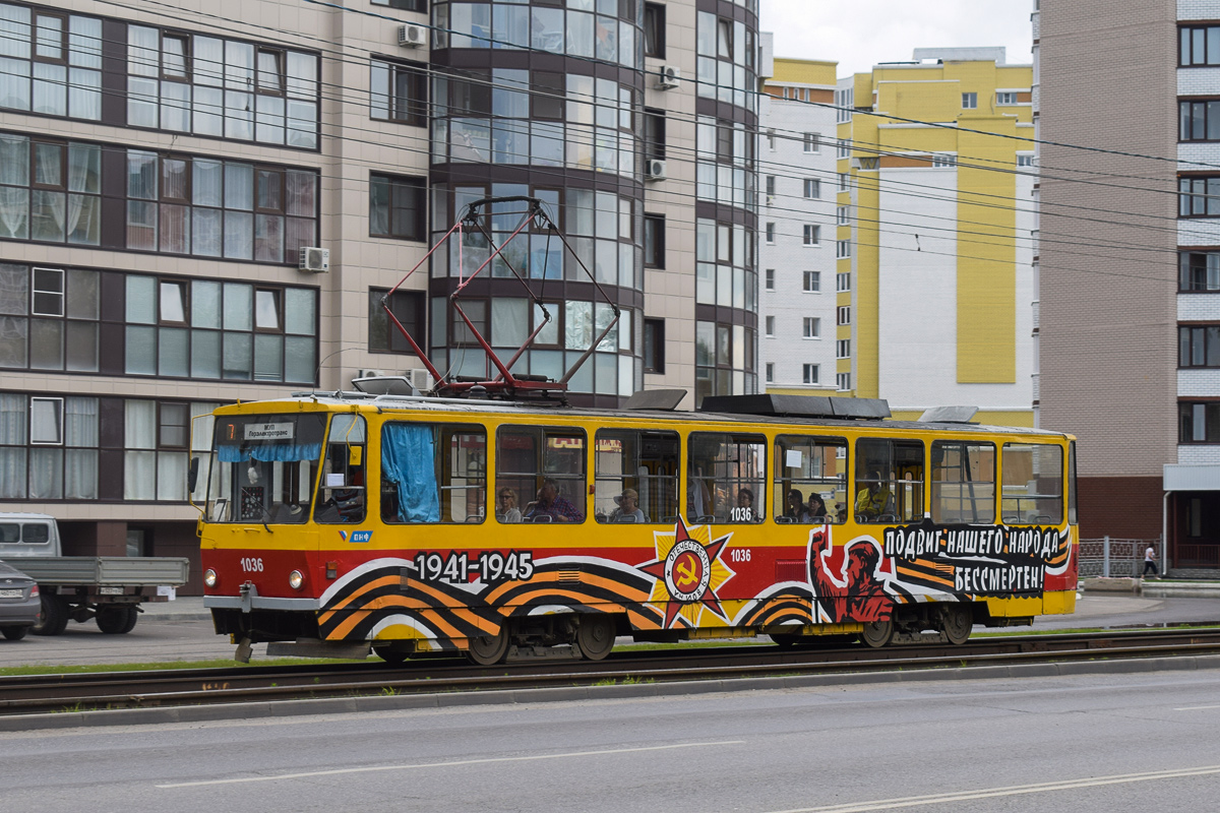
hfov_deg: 29.9
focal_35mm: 68
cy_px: 406
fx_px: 2287
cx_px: 610
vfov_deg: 20.2
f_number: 8
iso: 200
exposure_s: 1/250
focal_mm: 45
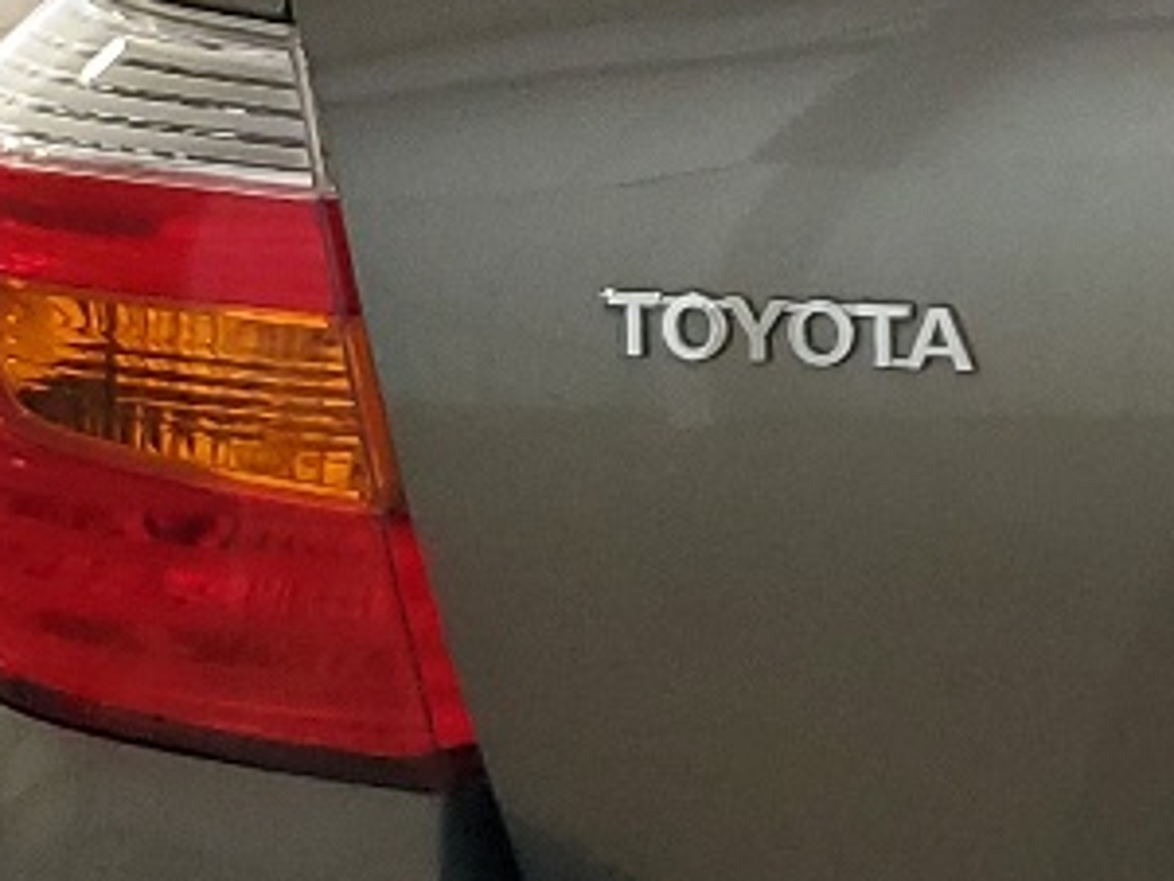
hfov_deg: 12.5
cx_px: 2387
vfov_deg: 10.8
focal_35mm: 138
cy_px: 347
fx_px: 4682
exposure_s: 1/60.2
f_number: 1.5
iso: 99
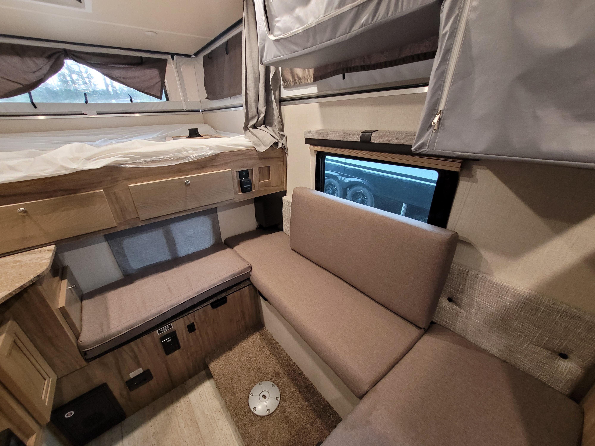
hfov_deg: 106.2
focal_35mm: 13
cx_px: 298
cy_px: 223
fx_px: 223
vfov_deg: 89.9
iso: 400
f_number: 2.2
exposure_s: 1/30
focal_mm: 1.74
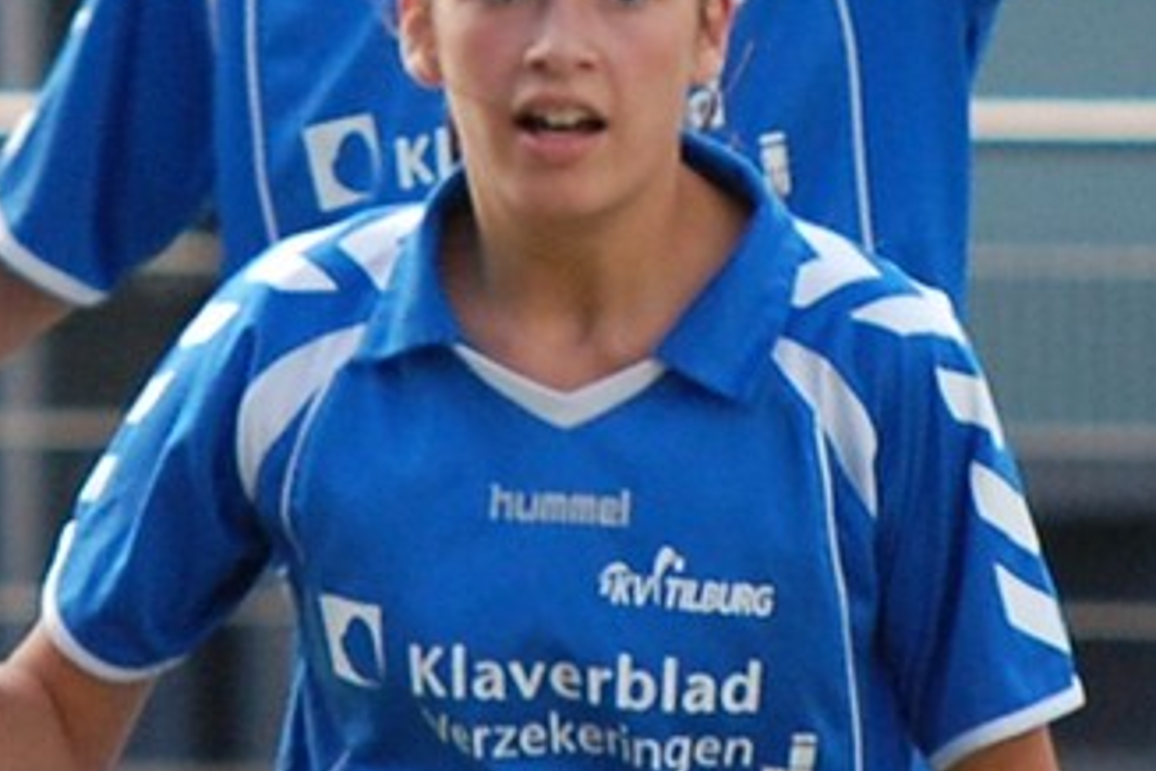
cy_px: 136
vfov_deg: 1.5
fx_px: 30150
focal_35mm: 939
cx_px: -71
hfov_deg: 2.2
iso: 640
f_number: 5.6
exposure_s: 1/500
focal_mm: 200
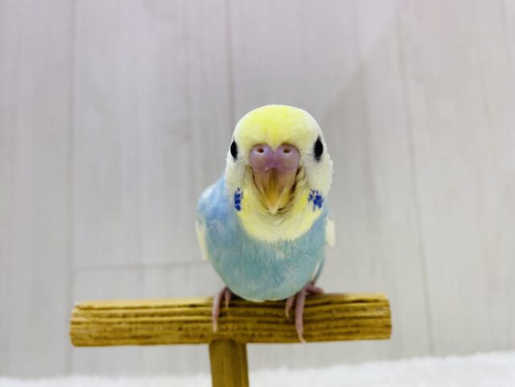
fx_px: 372
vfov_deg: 54.9
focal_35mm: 25
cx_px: 258
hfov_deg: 69.4
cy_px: 194
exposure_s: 1/100
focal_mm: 4.25
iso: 80
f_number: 1.8
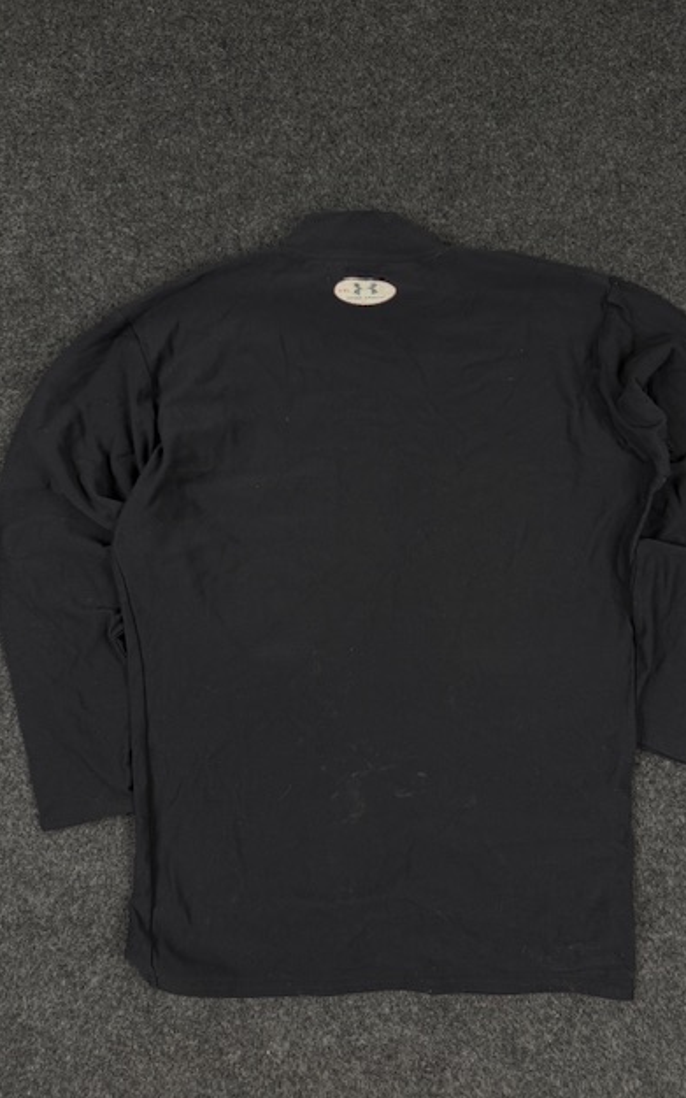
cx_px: 389
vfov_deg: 70.4
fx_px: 778
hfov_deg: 47.5
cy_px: 545
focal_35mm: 26
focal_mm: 6.76
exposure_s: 1/100
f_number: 1.78
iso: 200
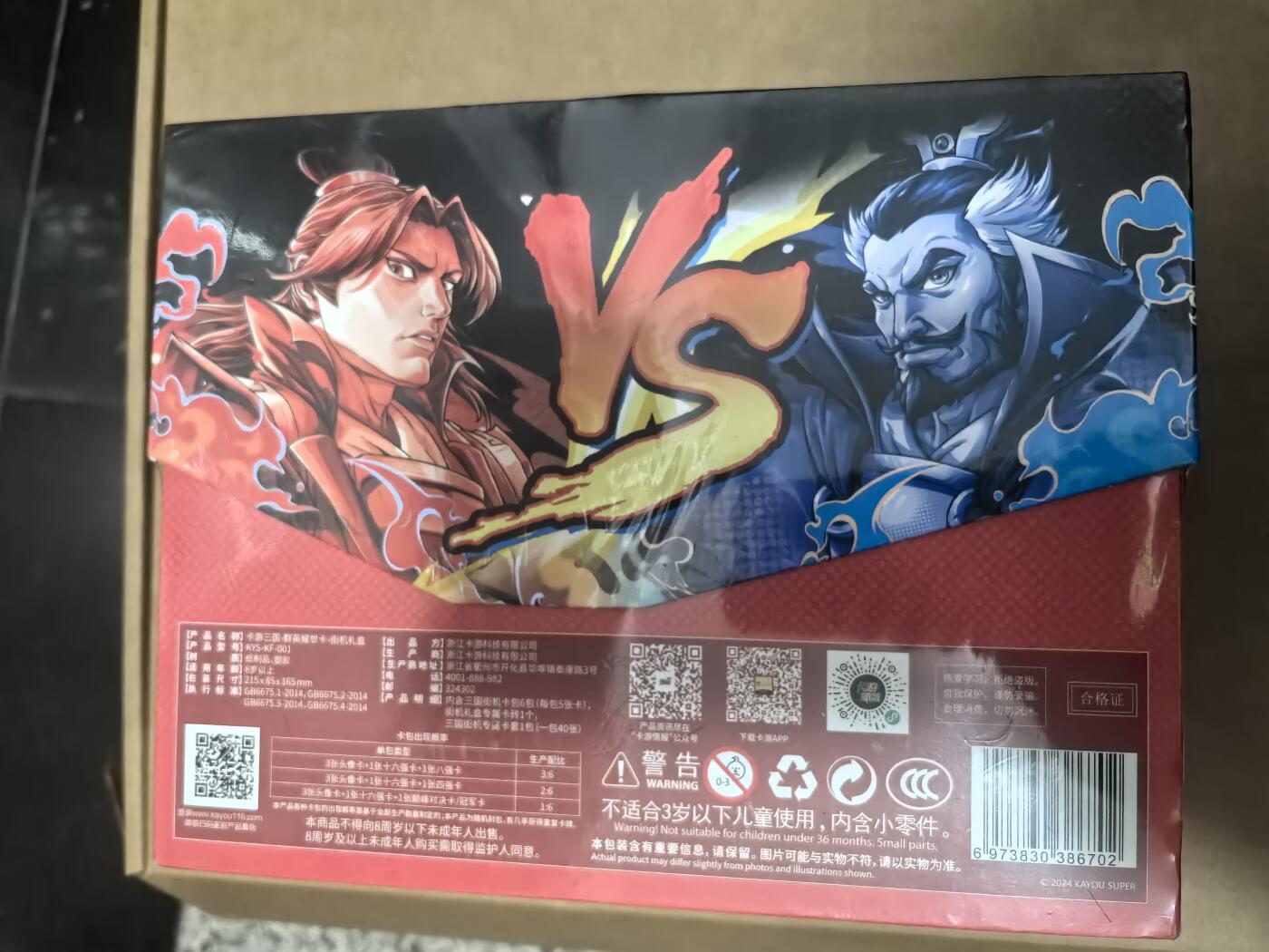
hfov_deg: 65.3
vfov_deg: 51.4
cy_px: 476
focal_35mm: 27
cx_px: 634
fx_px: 990
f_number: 2
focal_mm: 6.35
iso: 2000
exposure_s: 1/50
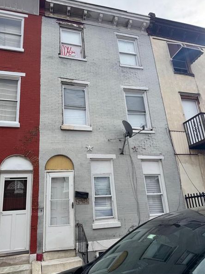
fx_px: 213
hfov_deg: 51.2
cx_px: 93
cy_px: 137
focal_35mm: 27
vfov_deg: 65.4
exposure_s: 1/2959
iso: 80
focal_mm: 6.76
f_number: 1.78
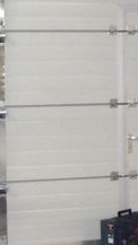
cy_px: 55
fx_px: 774
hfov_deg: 10.1
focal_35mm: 119
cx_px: 155
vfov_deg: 17.9
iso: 1600
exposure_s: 1/60
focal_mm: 6.2
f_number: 2.7
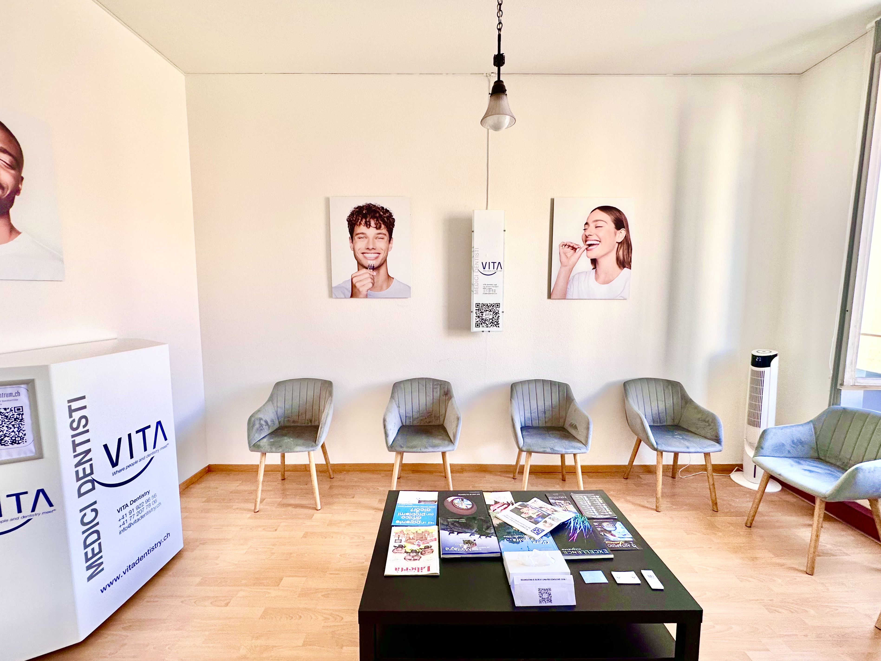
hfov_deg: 102.1
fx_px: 356
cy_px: 330
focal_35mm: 14
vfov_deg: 85.7
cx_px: 440
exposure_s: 1/100
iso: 80
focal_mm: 2.22
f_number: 2.2
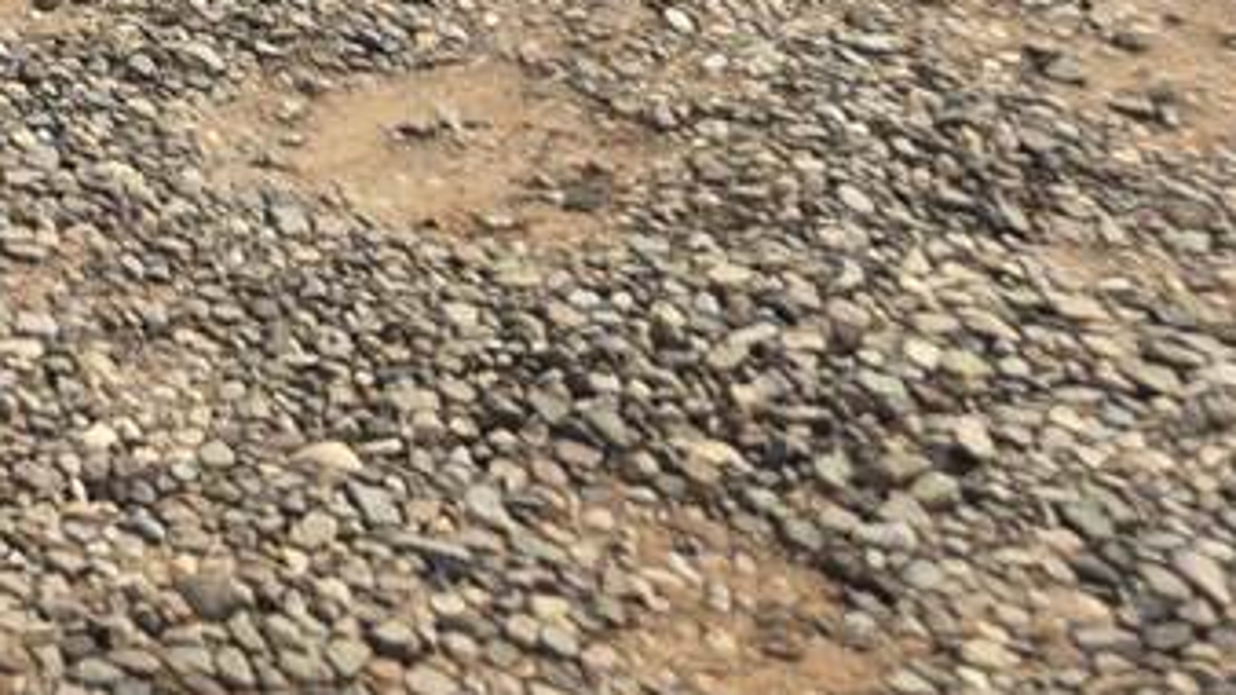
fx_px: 3113
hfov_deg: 20.0
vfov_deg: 10.9
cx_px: -501
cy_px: -962
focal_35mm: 95
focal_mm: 5.4
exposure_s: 1/2760
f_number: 1.8
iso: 25
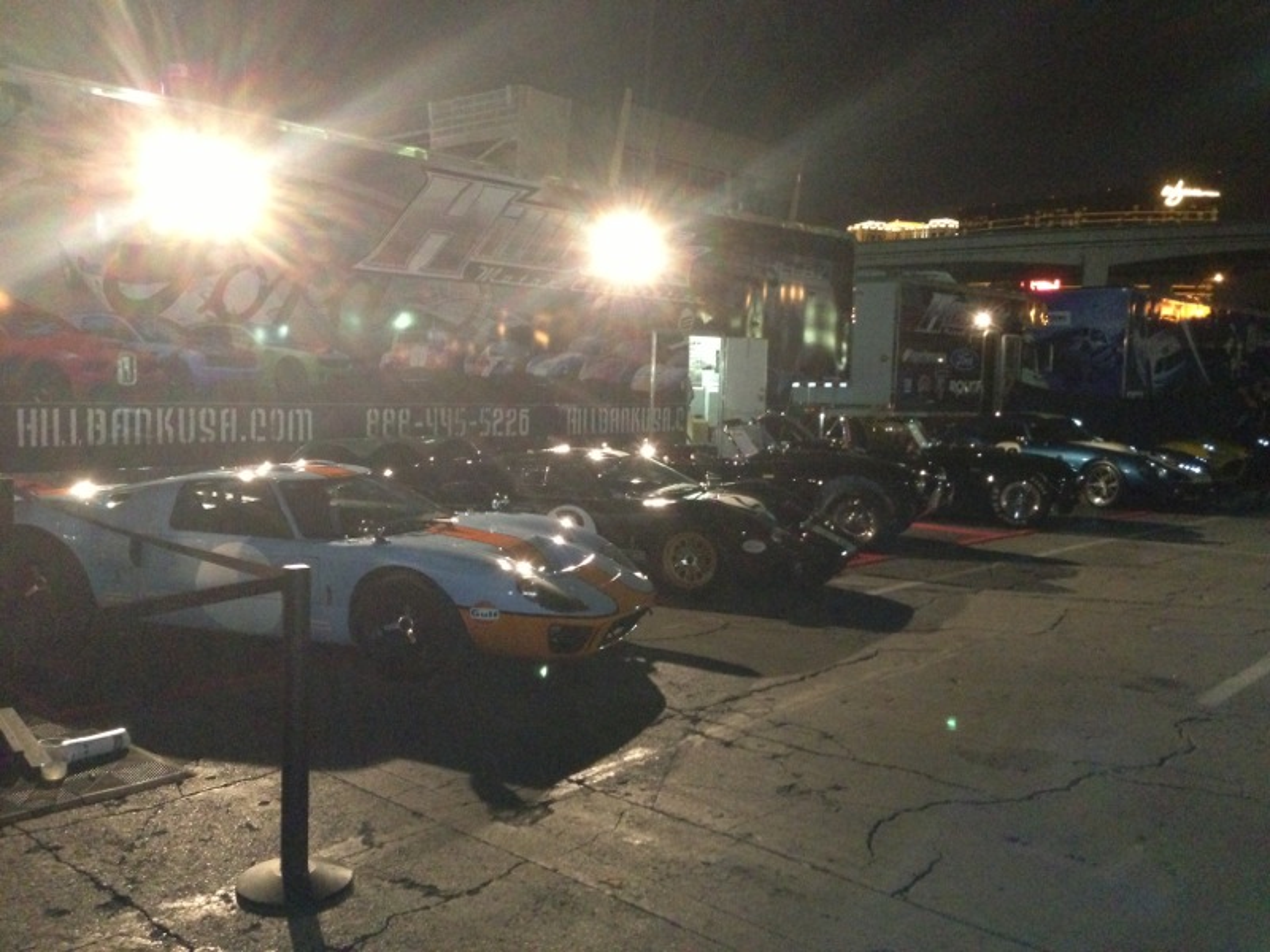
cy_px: 476
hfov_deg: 55.4
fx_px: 1211
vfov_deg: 42.9
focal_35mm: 33
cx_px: 635
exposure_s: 1/16
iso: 800
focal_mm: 4.13
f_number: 2.4
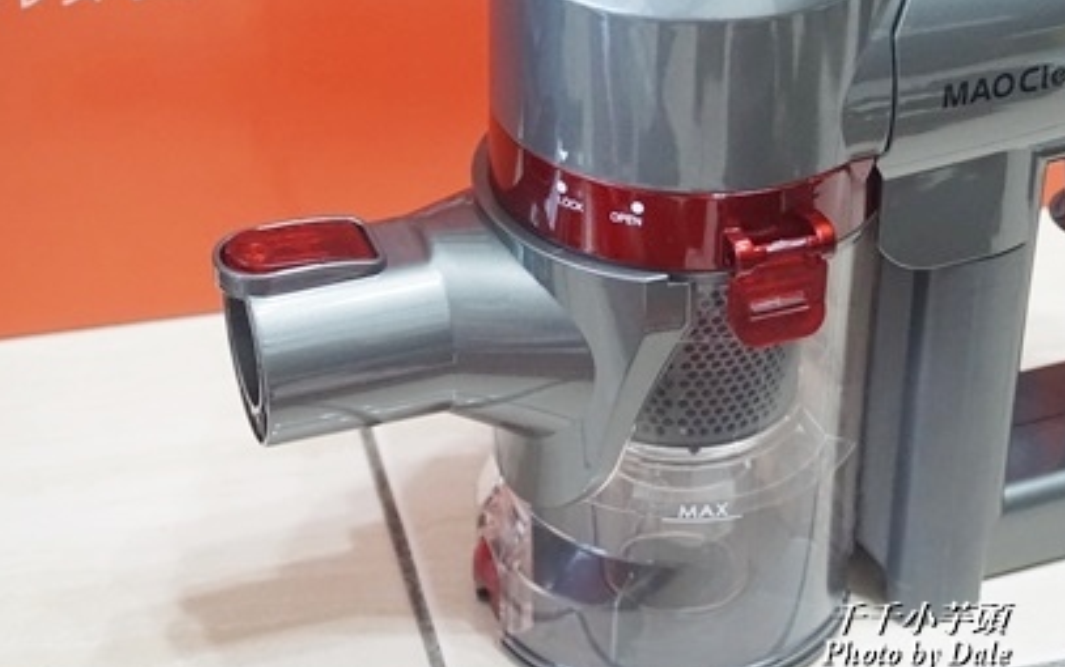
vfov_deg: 17.0
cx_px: 633
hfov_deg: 26.8
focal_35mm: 77
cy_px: 200
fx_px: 2230
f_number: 5
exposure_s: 1/60
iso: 3200
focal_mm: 33
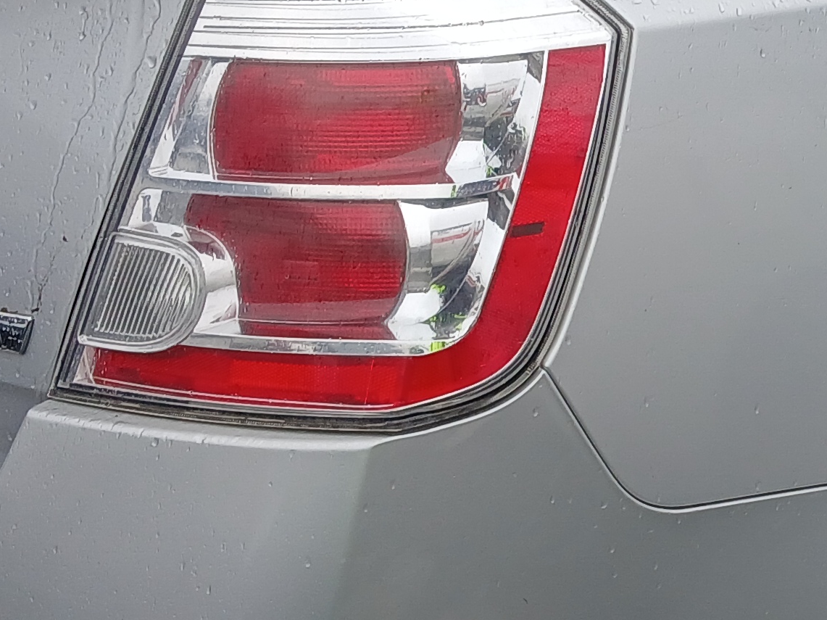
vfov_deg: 15.9
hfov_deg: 20.5
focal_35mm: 93
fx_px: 2221
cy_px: 234
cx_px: 813
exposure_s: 1/120
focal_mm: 3.98
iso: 32
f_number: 1.8
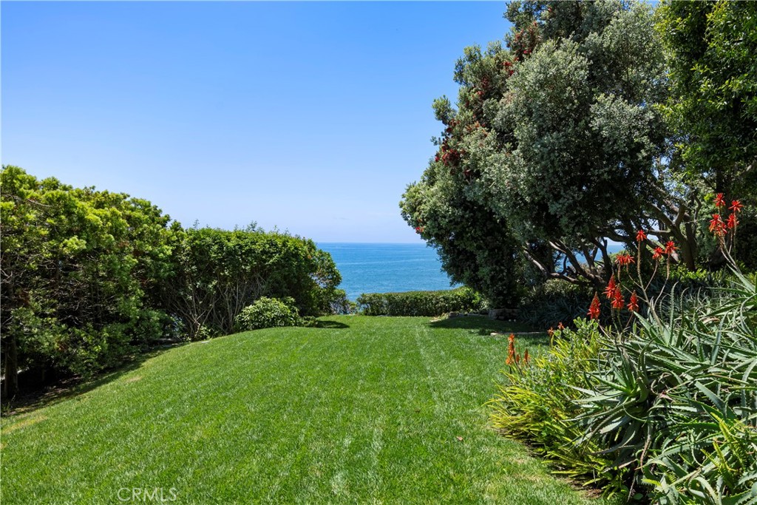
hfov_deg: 78.6
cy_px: 252
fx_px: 463
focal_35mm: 22
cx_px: 378
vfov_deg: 57.2
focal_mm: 22
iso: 100
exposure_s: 1/250
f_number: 8
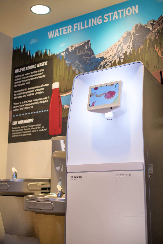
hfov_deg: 27.0
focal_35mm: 50
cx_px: 82
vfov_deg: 39.6
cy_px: 122
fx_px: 340
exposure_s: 1/100
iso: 320
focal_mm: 50
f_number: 2.8
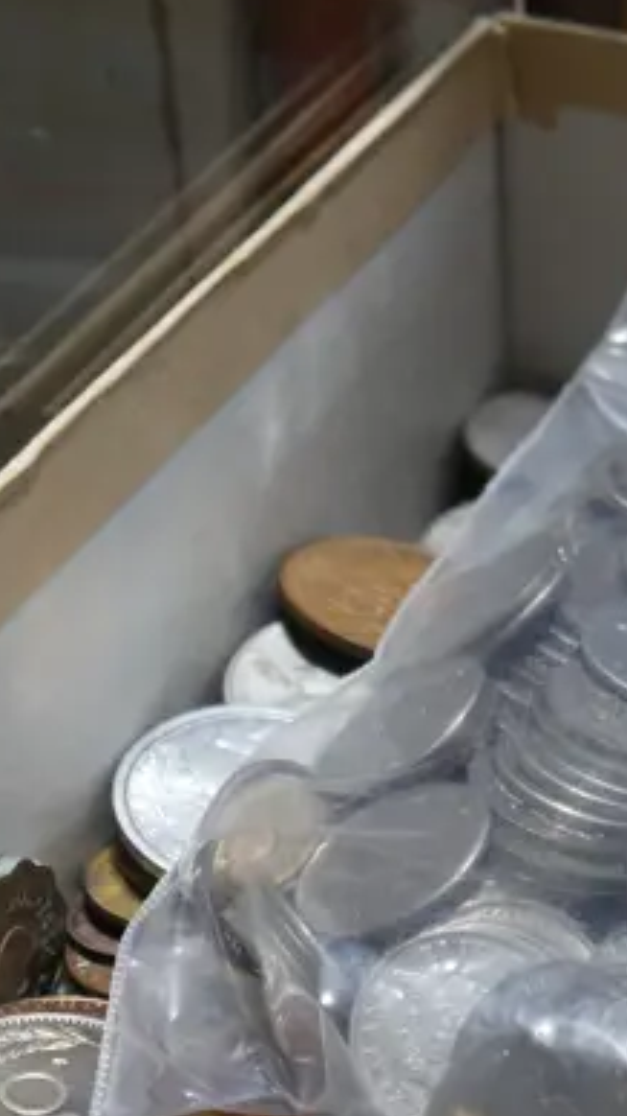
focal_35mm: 115
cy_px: 956
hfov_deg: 10.2
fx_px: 3402
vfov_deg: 18.4
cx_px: 892
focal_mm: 20
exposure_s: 1/60
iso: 200
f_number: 4.5
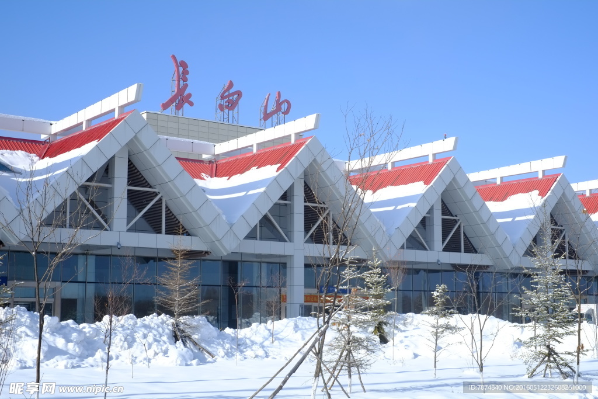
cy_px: 200
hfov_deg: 37.5
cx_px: 299
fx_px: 880
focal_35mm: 53
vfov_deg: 25.5
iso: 200
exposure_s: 1/180
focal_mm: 35
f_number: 11
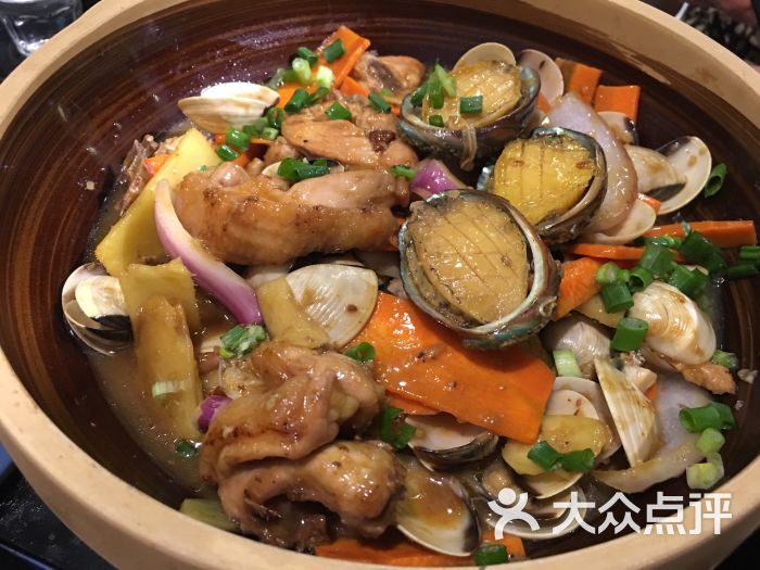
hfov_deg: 61.7
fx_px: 637
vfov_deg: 48.2
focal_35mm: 29
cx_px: 380
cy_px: 285
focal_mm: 4.15
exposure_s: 1/10
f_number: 2.2
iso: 80
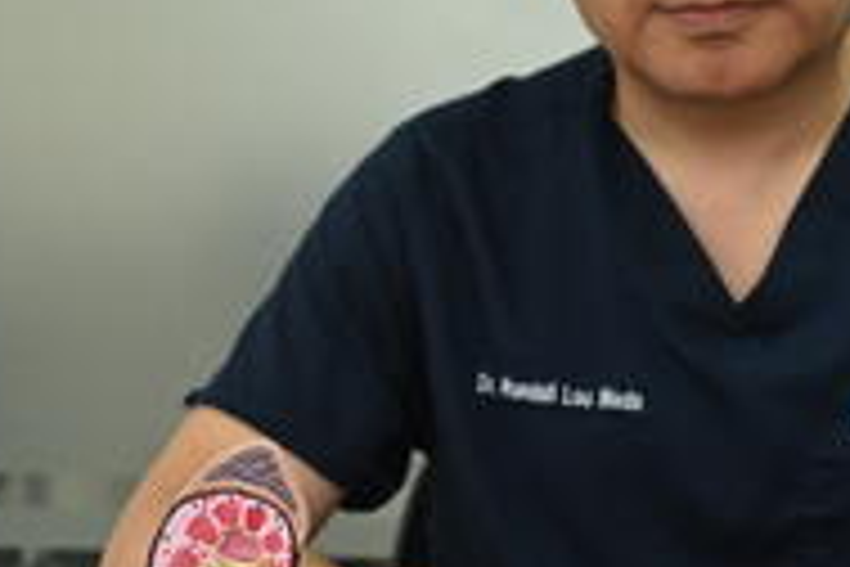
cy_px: 331
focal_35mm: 95
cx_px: 337
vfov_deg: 14.4
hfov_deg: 21.4
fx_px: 2243
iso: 1600
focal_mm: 24
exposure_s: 1/250
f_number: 5.6
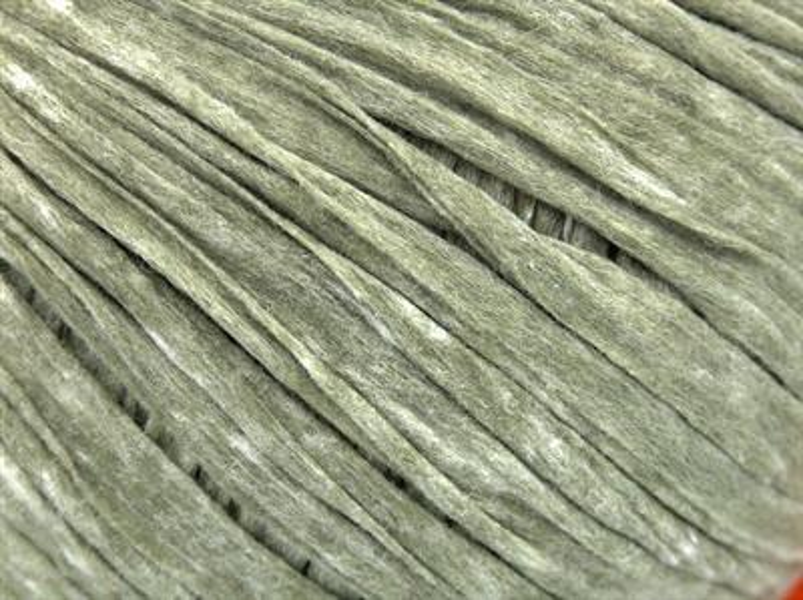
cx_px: 402
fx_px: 1946
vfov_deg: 17.5
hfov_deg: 23.3
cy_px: 300
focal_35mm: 84
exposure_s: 1/57.9
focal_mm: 17.25
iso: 200
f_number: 2.9
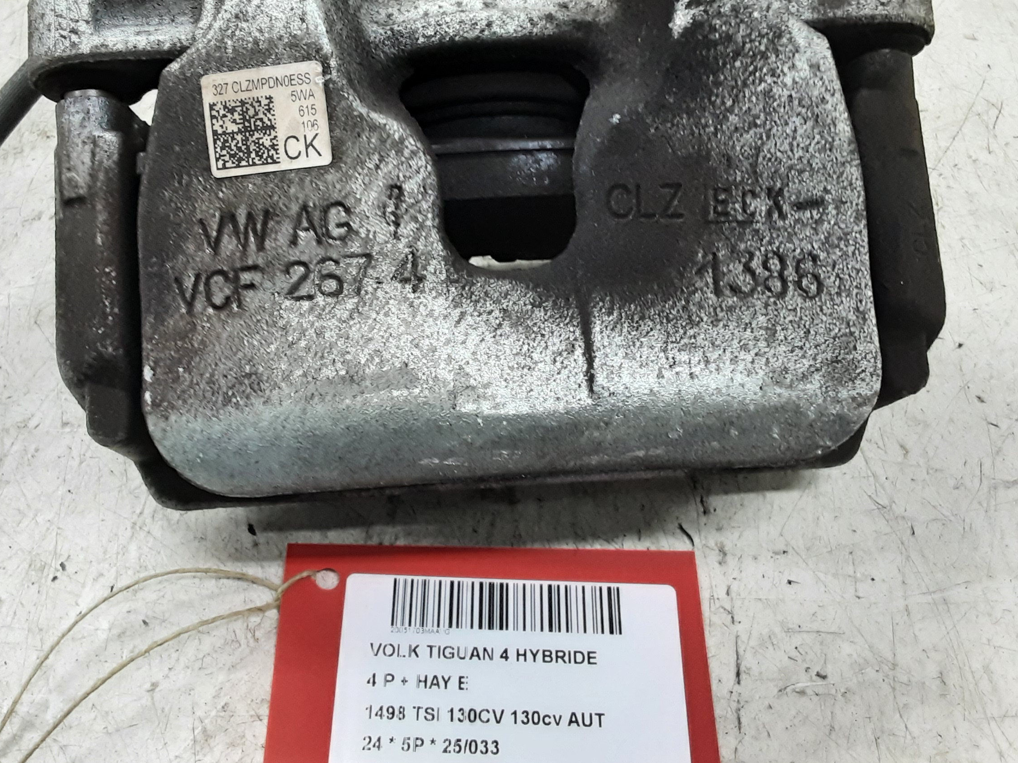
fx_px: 1147
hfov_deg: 47.7
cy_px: 312
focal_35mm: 39
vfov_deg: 36.7
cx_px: 434
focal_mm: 2.91
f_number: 1.9
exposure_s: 1/50
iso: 160
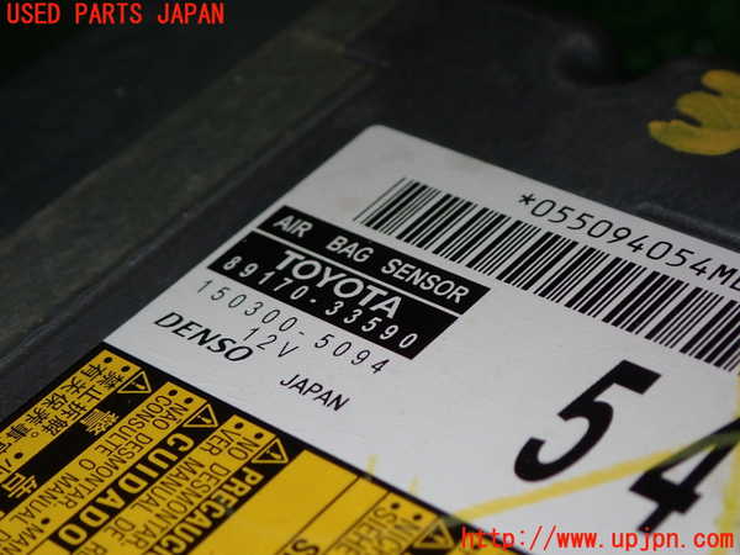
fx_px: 2009
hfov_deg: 20.9
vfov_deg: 15.7
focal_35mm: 94
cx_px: 370
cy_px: 278
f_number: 14
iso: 200
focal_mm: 16.79
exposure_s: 1/100
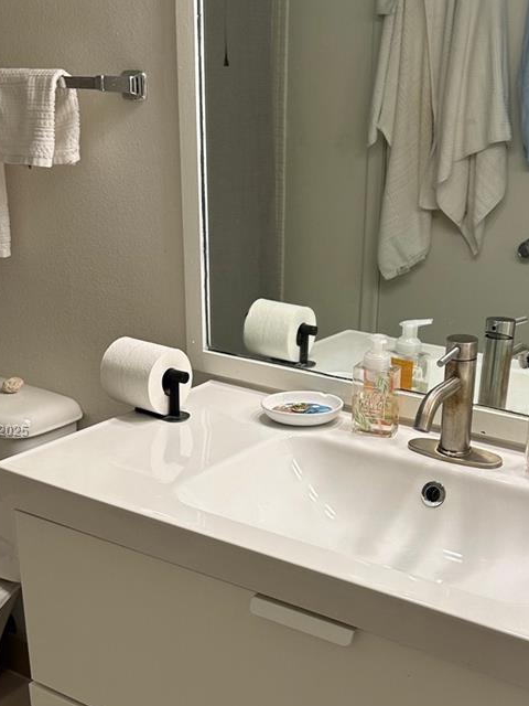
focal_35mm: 45
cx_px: 322
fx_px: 917
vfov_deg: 41.8
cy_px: 431
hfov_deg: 32.1
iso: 80
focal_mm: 6.86
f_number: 1.78
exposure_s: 1/121
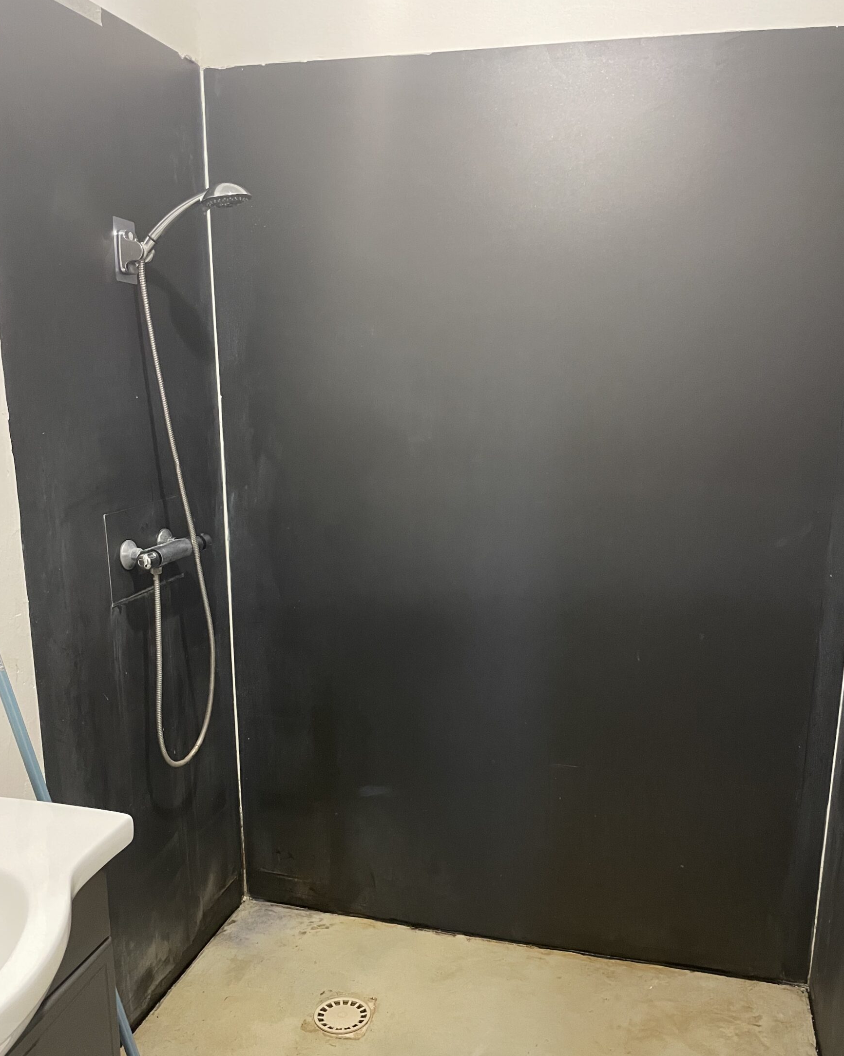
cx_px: 432
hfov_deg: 48.5
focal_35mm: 30
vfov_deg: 58.4
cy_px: 619
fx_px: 937
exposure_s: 1/33
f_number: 1.6
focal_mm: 4.2
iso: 400
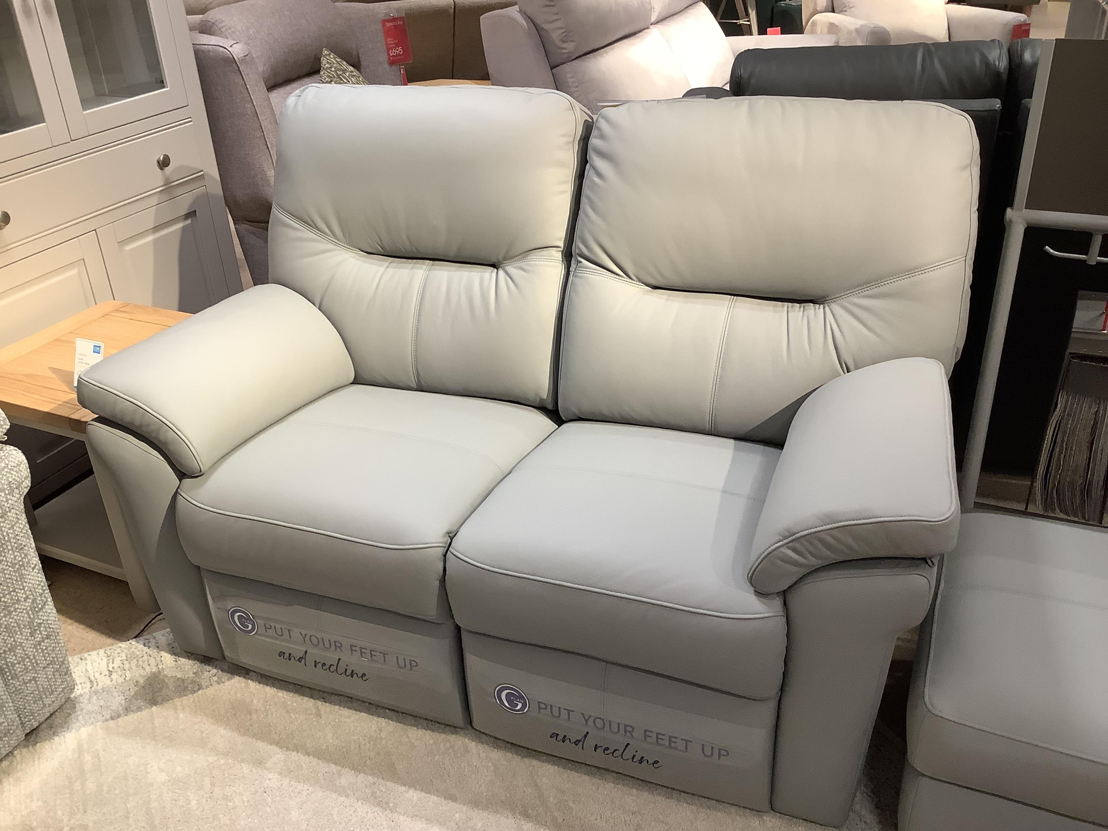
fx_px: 992
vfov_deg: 45.4
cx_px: 554
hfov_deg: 58.4
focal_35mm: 31
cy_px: 416
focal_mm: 3.3
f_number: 2.4
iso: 100
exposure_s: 1/50
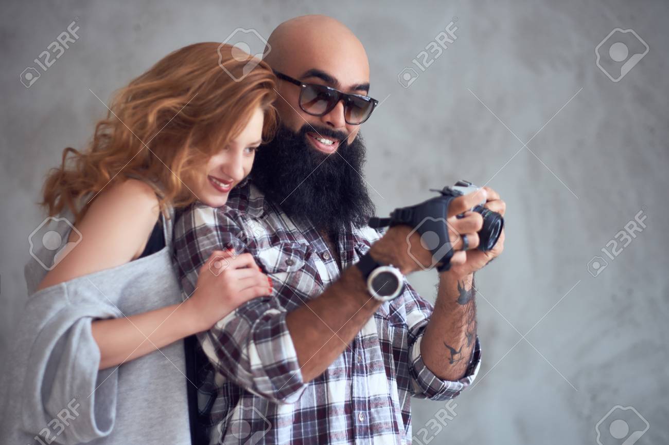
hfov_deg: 24.2
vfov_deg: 16.3
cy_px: 222
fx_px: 1561
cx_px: 334
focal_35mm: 84
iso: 320
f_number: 1.4
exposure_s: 1/160
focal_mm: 56
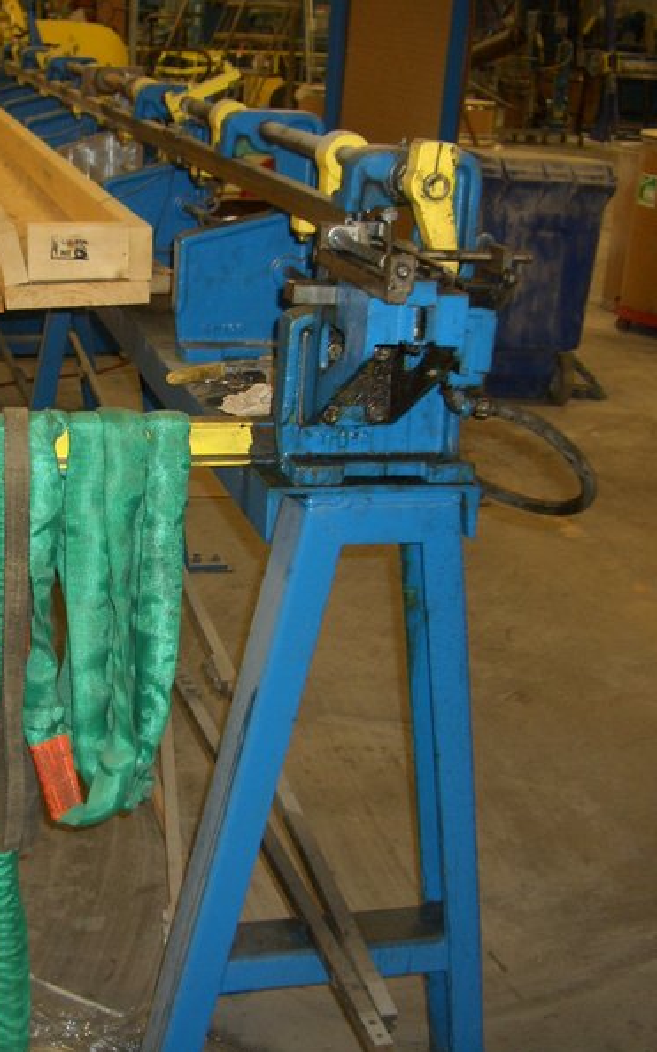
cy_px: 530
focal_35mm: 50
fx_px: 1433
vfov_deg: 40.3
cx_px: 147
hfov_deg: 25.4
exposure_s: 1/60
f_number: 2.6
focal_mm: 5.8
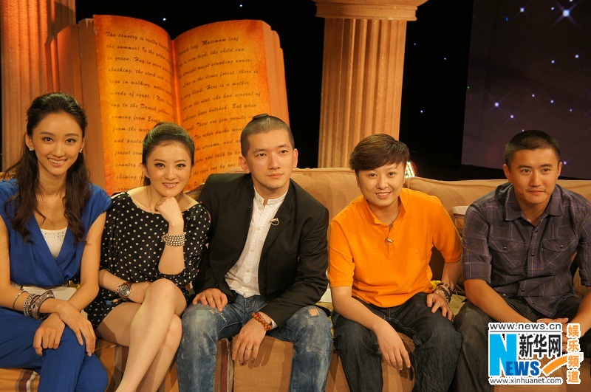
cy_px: 196
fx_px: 959
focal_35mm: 58
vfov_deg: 23.1
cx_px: 296
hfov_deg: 34.3
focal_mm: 39
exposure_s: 1/60
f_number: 4.5
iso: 320
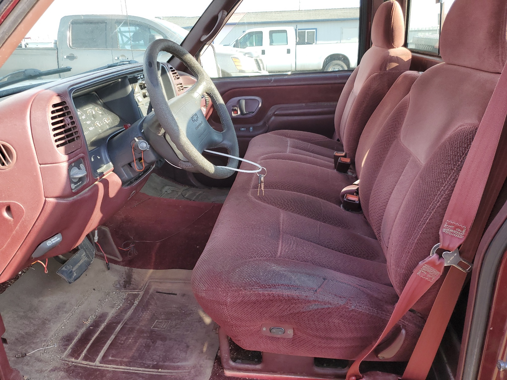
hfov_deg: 67.3
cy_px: 190
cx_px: 254
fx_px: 381
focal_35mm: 26
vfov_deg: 53.1
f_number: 1.5
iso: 50
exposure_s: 1/312
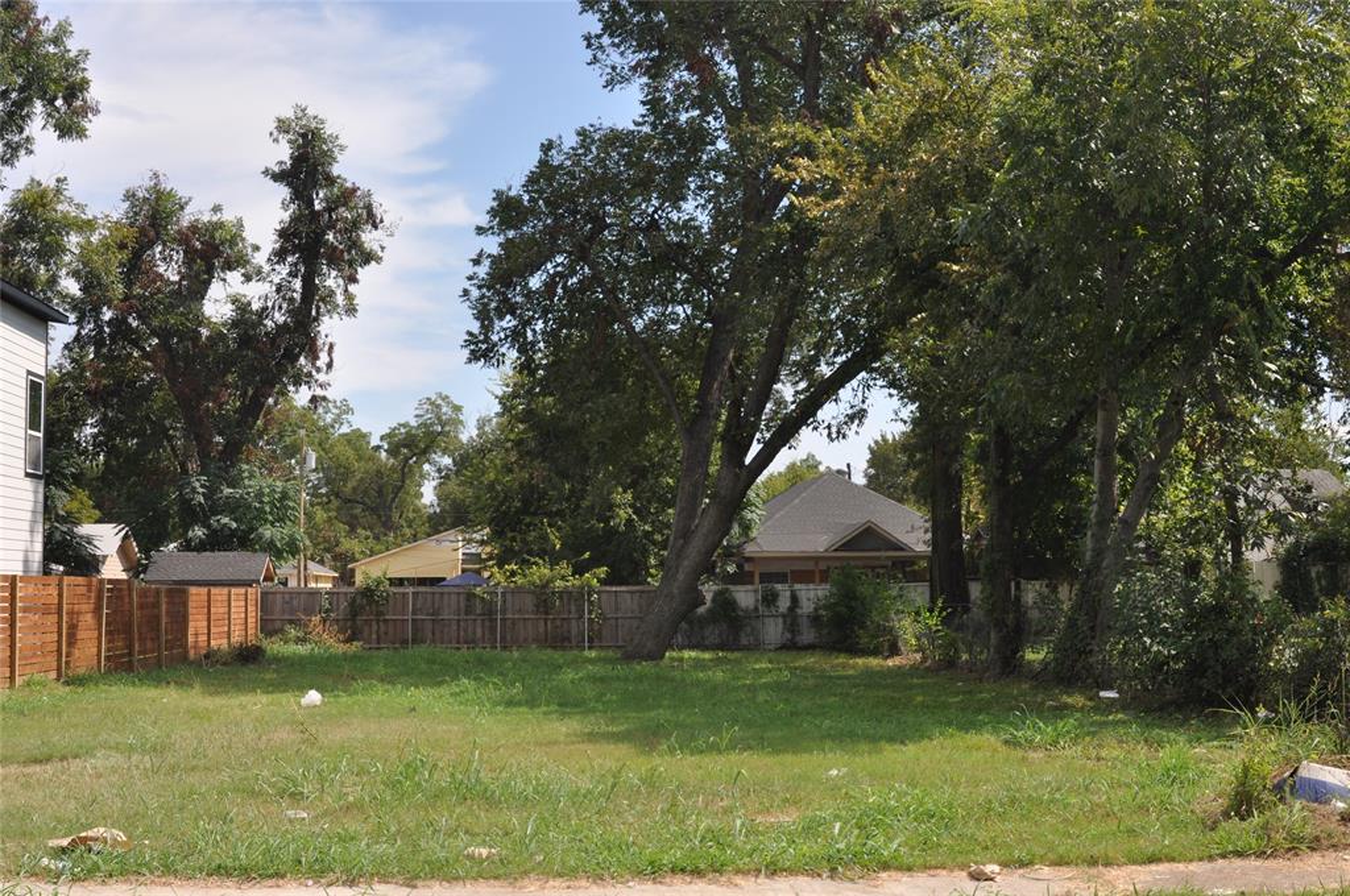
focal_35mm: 42
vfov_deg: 31.8
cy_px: 448
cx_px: 675
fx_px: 1573
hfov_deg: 46.5
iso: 200
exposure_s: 1/320
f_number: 9
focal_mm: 28
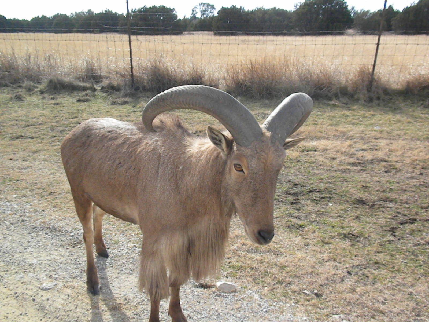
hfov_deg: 50.1
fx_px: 459
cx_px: 214
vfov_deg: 38.7
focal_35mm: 37
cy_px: 161
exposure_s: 1/337
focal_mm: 6.6
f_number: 10
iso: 640
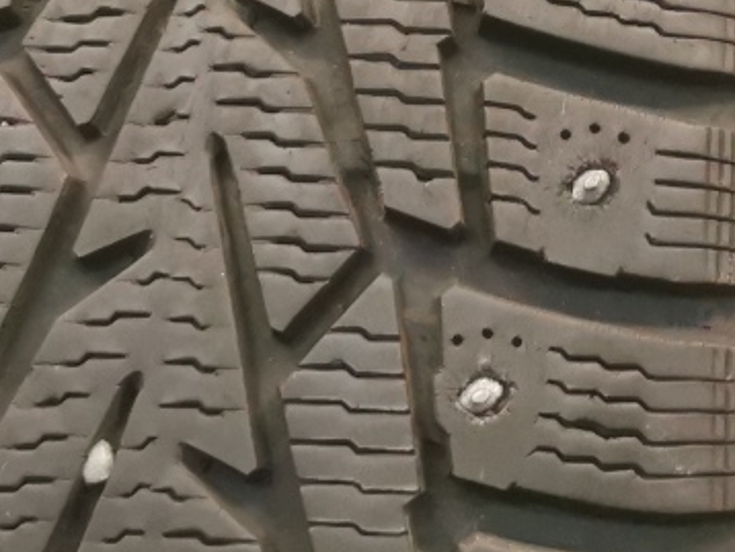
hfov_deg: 17.4
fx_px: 2337
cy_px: -281
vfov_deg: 12.8
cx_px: 765
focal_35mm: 110
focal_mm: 5.56
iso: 400
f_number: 1.6
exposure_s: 1/50
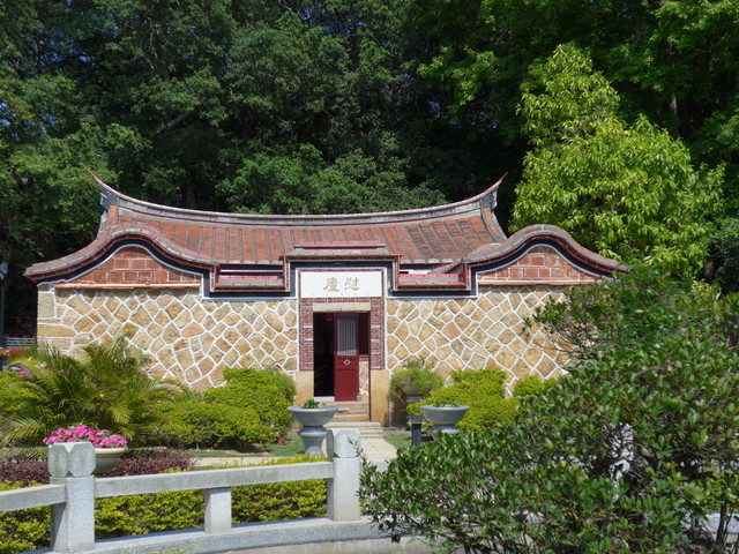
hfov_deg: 36.8
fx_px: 1110
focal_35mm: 52
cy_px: 277
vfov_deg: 28.0
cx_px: 370
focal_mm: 10.7
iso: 80
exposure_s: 1/1000
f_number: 3.3
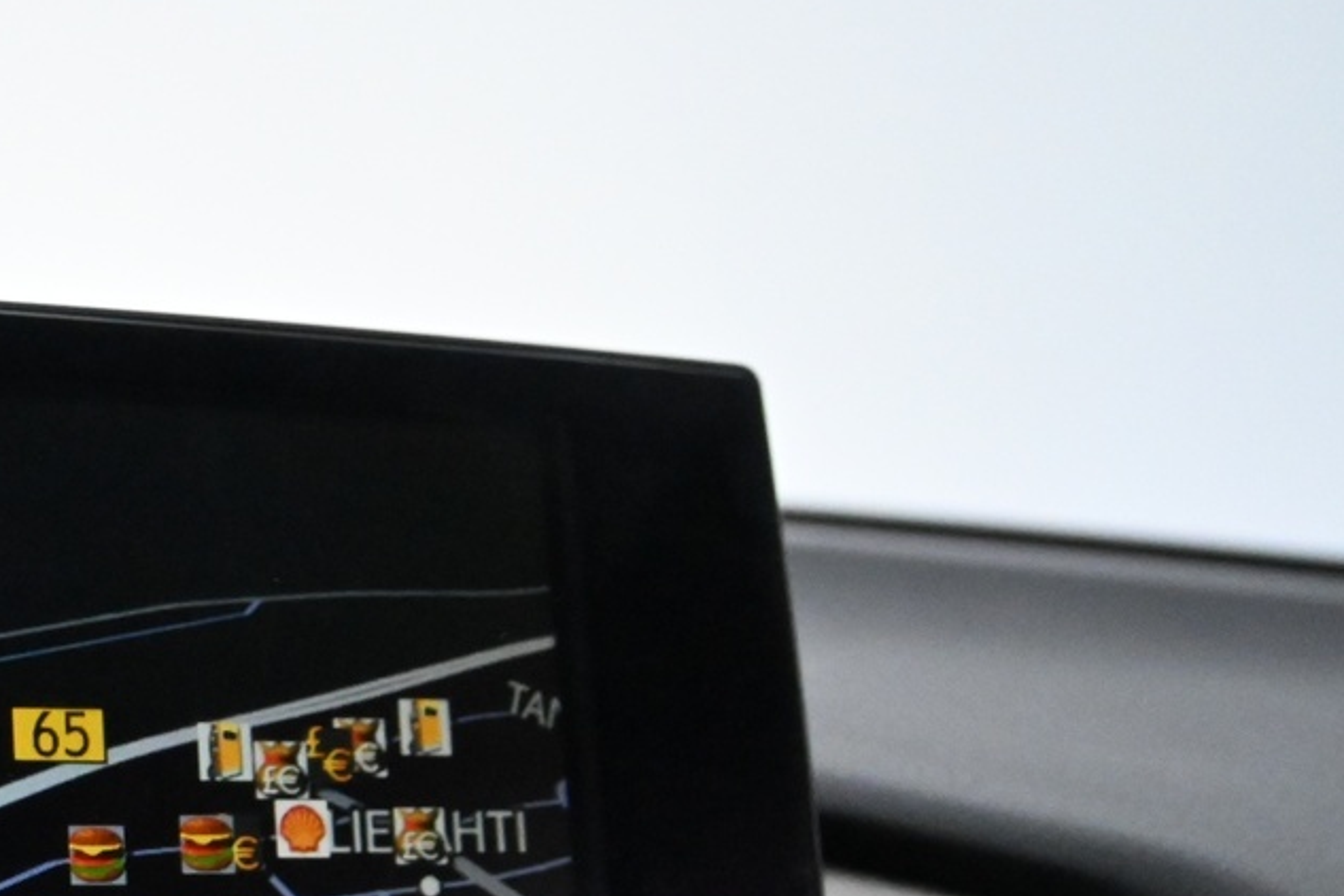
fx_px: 7167
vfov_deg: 7.1
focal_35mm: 192
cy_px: 817
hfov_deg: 10.6
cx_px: -121
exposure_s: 1/200
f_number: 6.3
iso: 5000
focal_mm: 50
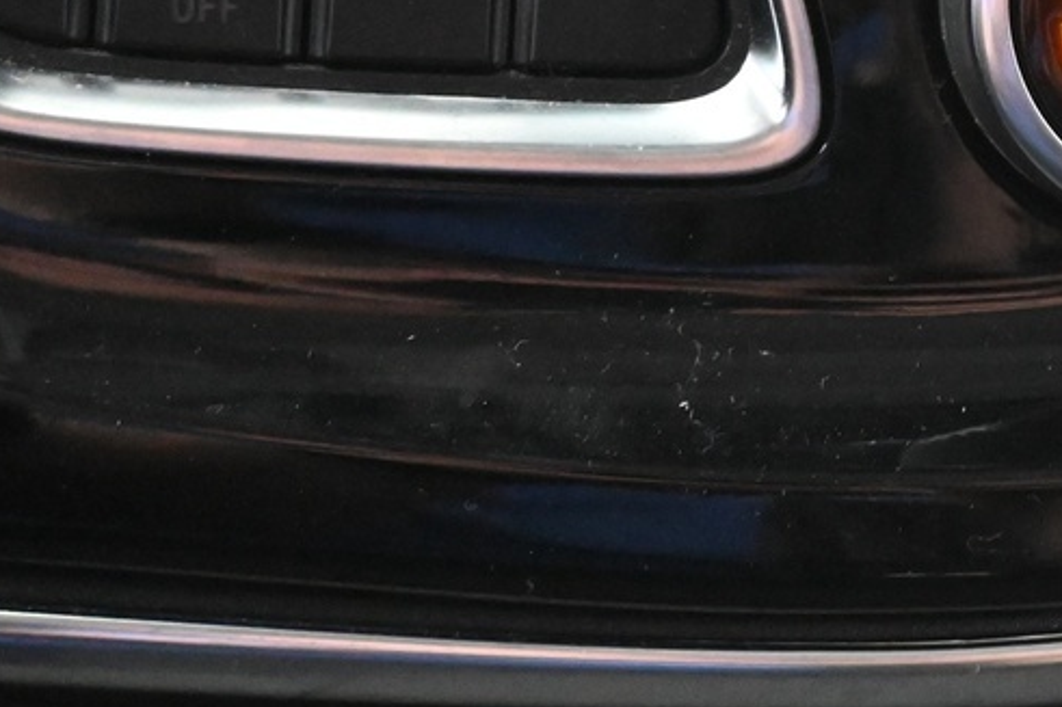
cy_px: -329
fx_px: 2992
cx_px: 1469
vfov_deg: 12.8
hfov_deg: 18.4
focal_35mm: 101
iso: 5600
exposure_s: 1/30
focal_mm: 20.5
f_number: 3.8
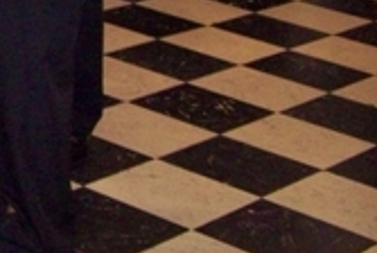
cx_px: -271
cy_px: -122
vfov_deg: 9.7
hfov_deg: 13.5
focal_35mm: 138
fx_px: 1448
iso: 200
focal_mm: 6.2
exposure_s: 1/45
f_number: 2.8
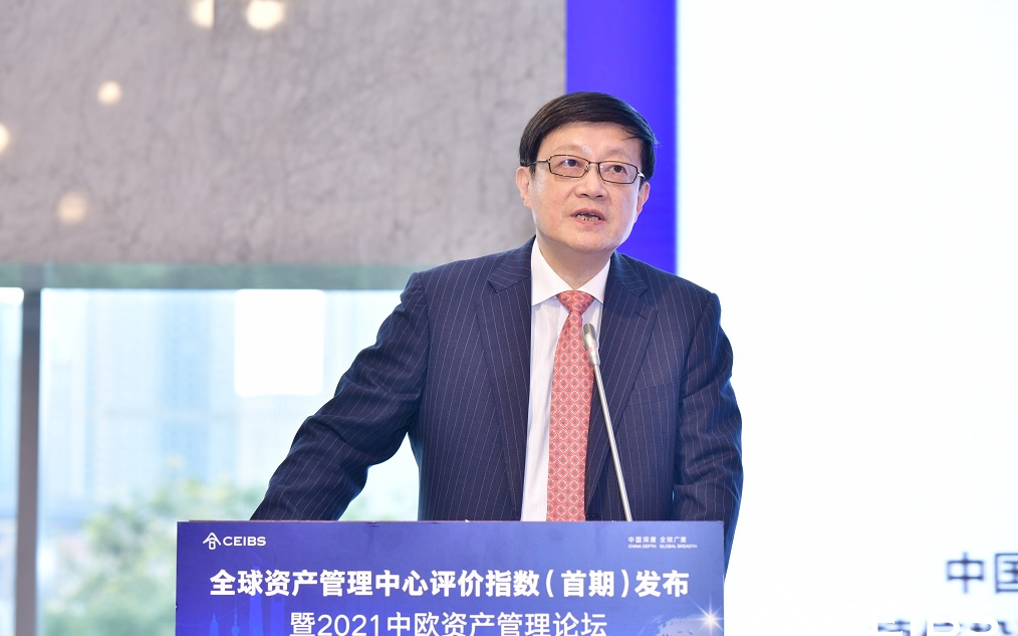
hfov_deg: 19.8
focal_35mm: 105
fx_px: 2912
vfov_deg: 12.5
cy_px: 331
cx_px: 507
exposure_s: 1/100
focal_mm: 102
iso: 500
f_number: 4.5
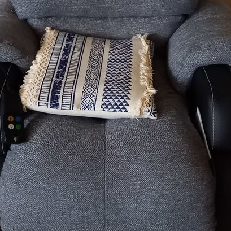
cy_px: 64
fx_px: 408
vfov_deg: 31.2
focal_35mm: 54
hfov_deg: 31.6
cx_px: 108
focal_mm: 4.65
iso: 800
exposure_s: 1/25
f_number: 1.8
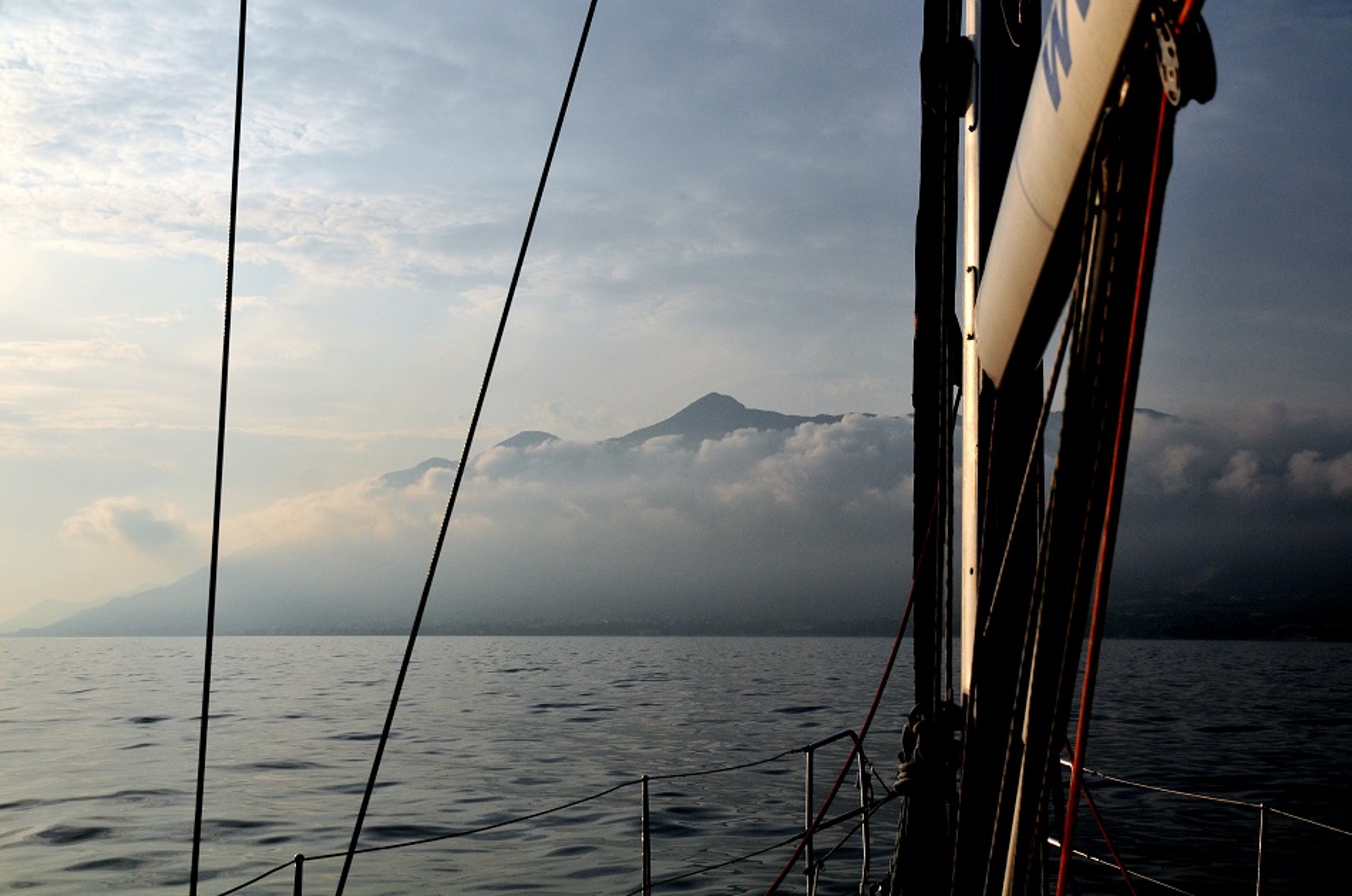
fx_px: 1687
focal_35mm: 45
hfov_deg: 43.7
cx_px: 676
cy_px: 448
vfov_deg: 29.8
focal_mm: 30
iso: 400
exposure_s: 1/8000
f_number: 6.3
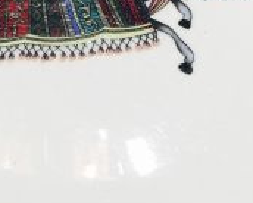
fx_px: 862
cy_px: 140
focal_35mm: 115
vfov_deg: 13.4
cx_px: 84
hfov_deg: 16.7
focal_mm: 4.15
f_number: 2.2
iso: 32
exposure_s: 1/17
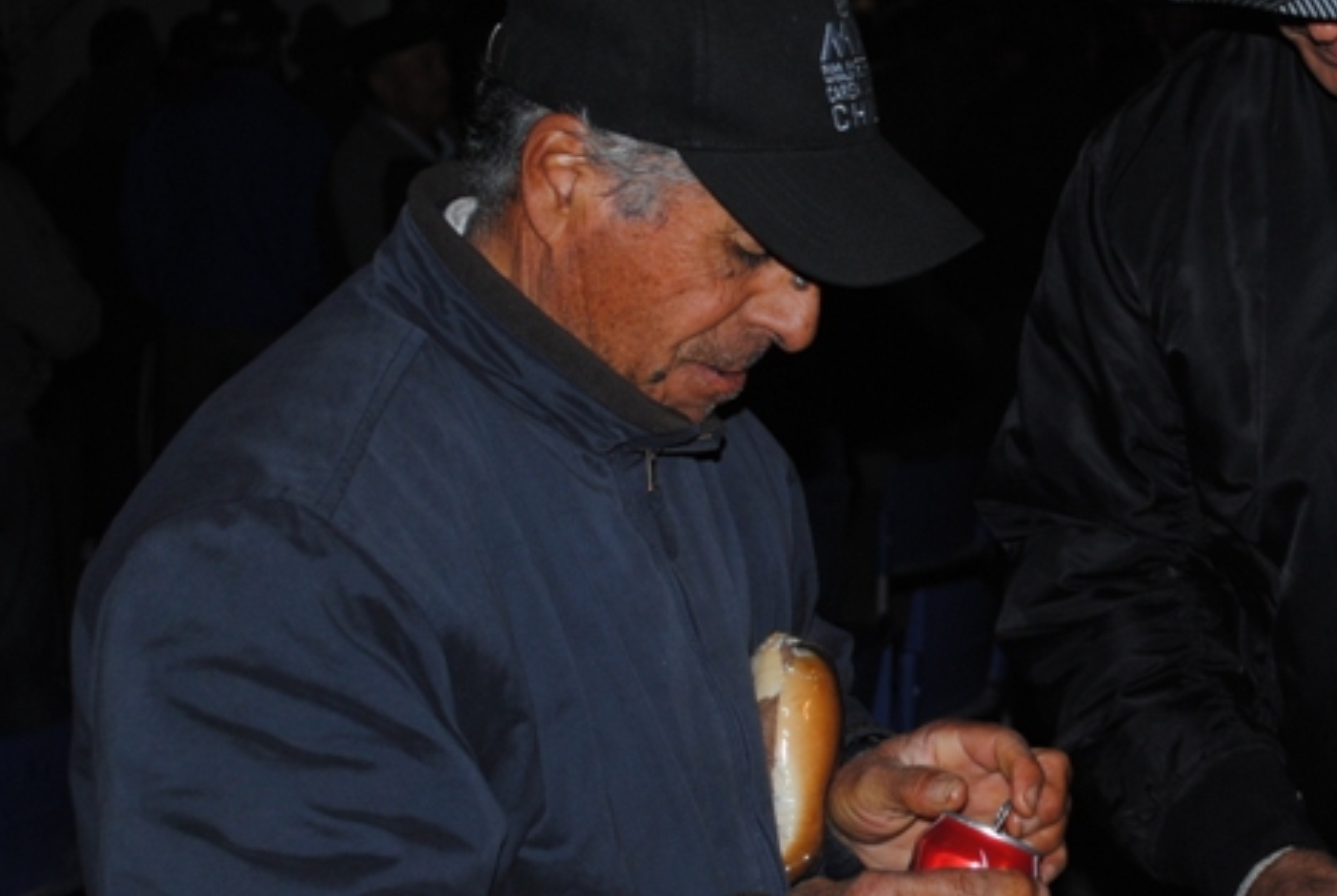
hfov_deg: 24.3
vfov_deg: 16.7
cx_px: 1091
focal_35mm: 82
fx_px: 3051
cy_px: 474
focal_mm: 32
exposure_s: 1/60
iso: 200
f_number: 4.8
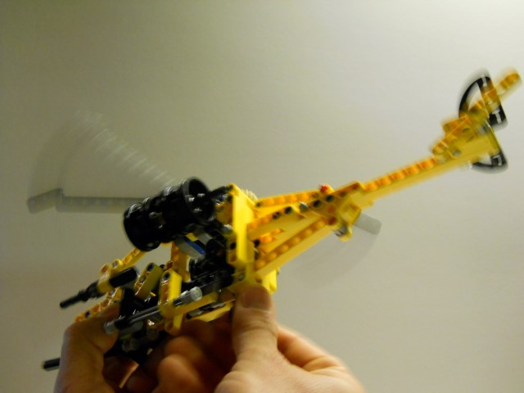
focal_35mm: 41
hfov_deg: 45.8
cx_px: 262
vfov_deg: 35.1
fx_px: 621
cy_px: 196
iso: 400
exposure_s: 1/13
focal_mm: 6.72
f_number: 3.1
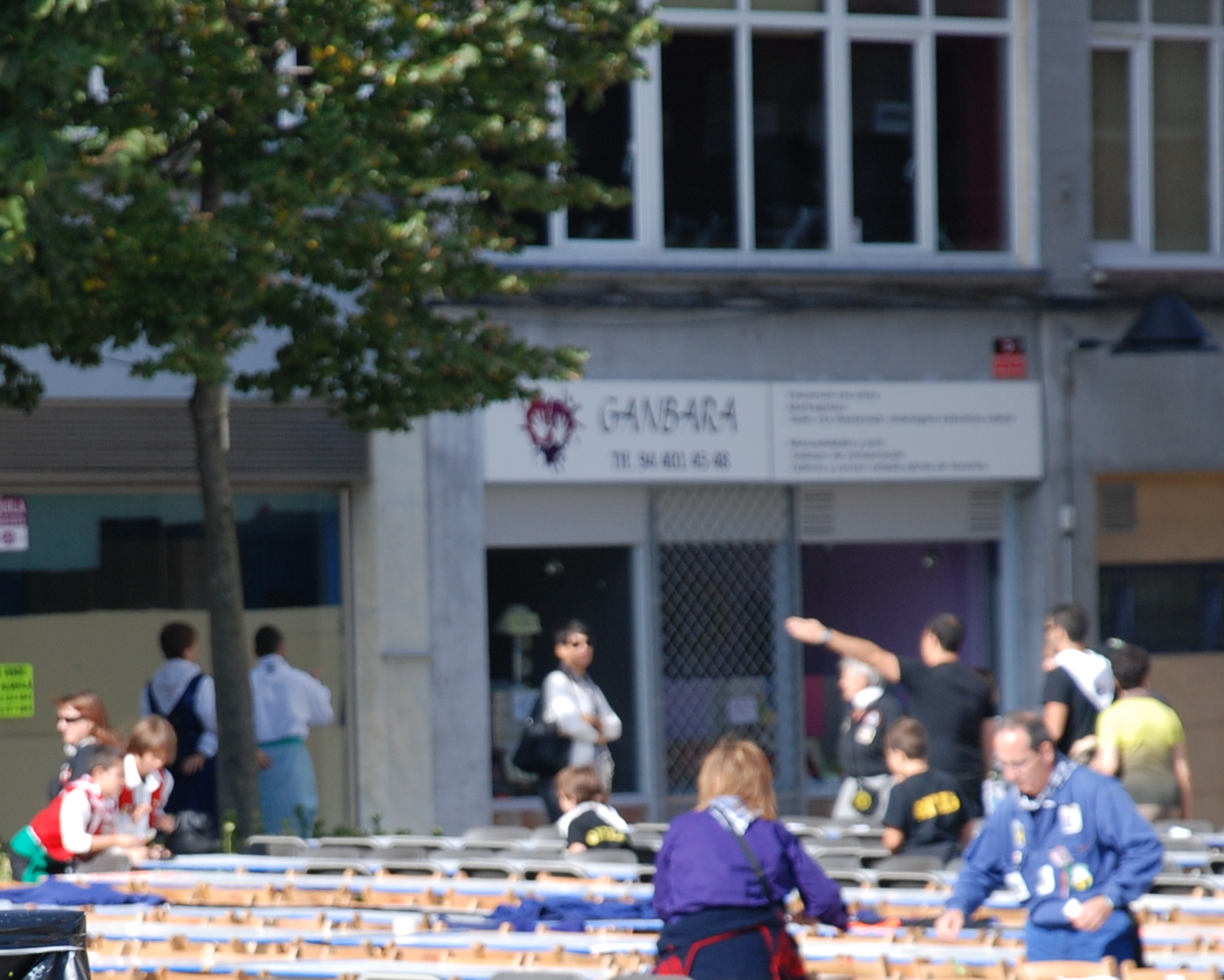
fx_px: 11306
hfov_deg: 6.2
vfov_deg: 5.0
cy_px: 854
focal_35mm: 312
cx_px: 354
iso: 200
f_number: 5.6
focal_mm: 100
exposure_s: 1/250
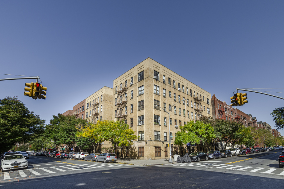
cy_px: 94
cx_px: 142
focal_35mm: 16
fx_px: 130
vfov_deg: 72.1
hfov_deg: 95.0
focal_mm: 11
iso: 200
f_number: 8
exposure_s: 1/400
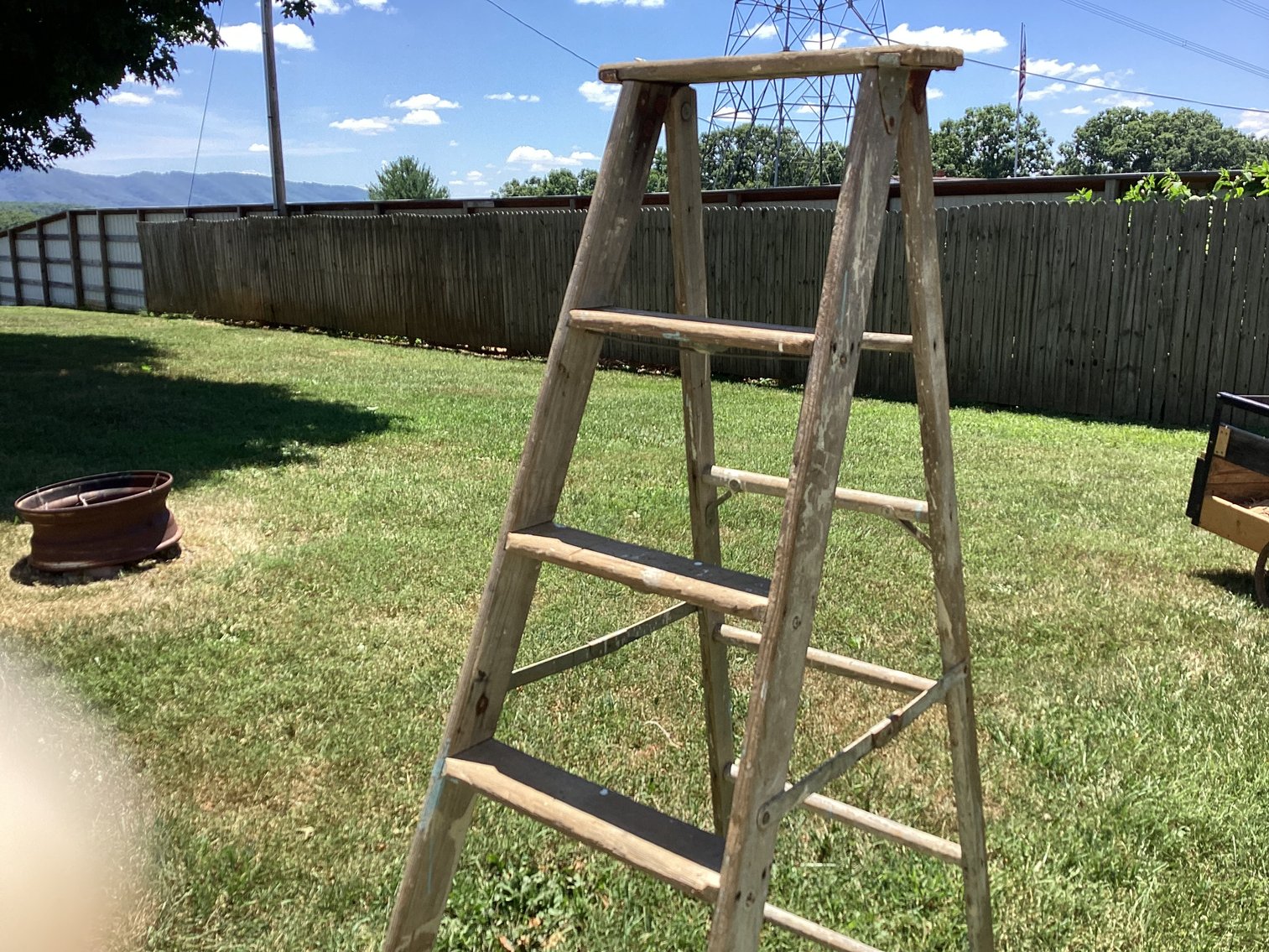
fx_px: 1137
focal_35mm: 31
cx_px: 634
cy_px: 476
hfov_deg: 58.3
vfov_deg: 45.4
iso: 25
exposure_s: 1/691
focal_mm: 3.3
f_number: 2.4
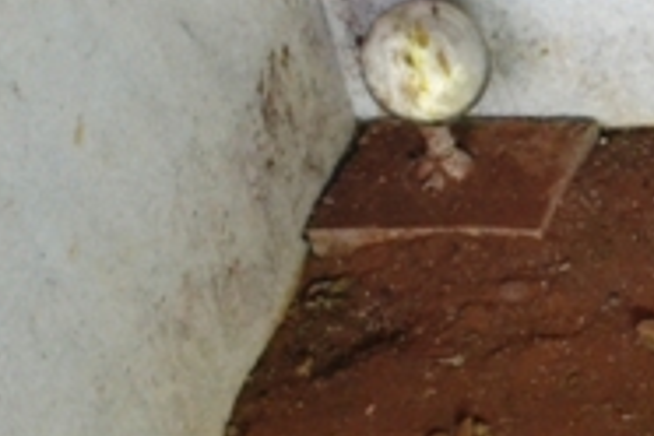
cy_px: 654
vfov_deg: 7.6
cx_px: 1480
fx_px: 3233
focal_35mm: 178
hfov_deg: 10.3
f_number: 4
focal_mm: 24
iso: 2500
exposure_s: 1/15
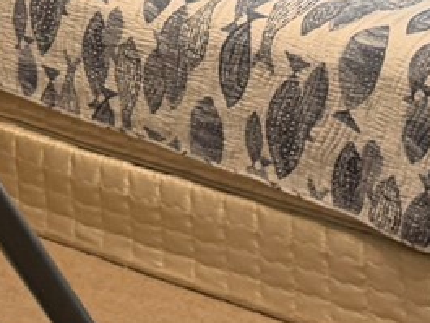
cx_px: -84
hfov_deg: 13.3
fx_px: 1802
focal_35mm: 145
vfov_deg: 10.1
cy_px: -62
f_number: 1.78
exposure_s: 1/60
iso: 320
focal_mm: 6.76
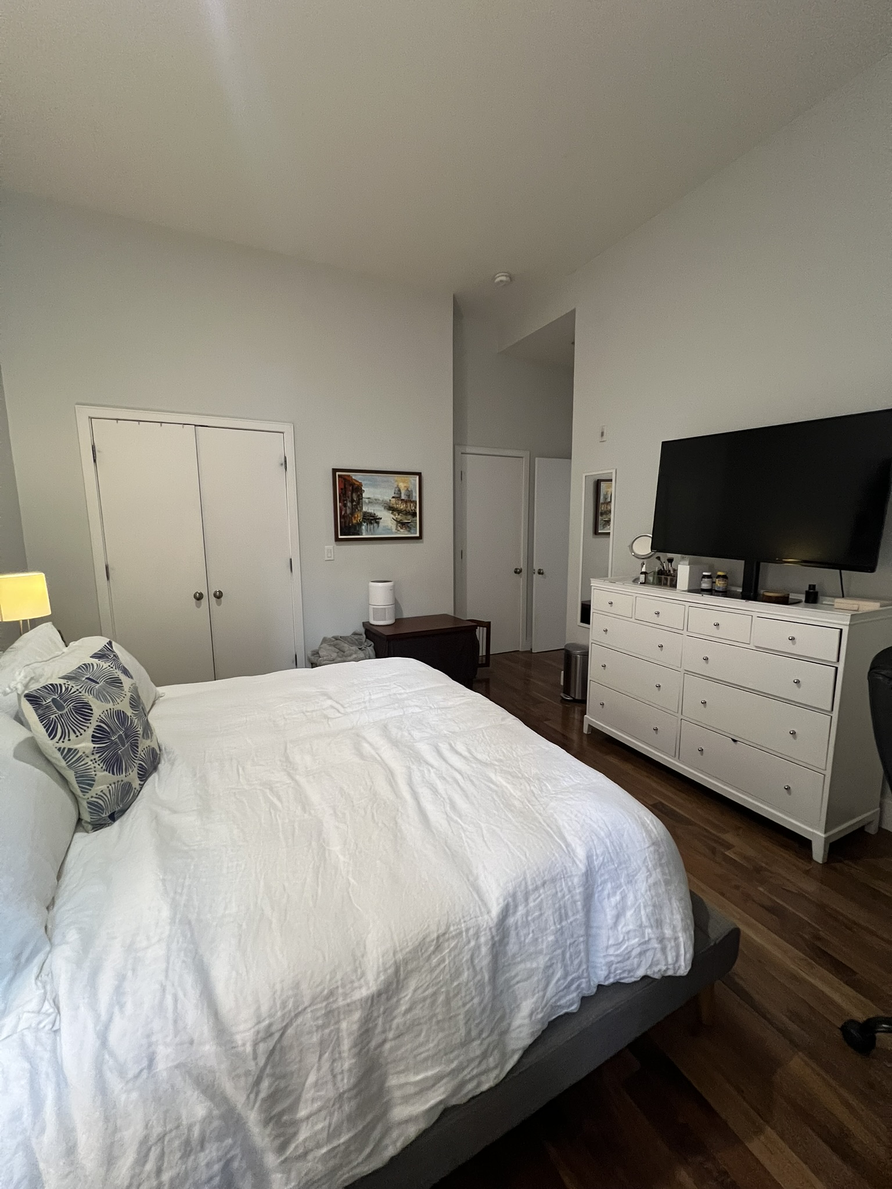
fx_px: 447
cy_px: 594
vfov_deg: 106.2
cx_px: 446
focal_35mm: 13
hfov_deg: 89.9
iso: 400
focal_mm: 1.57
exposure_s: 1/60
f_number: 1.8
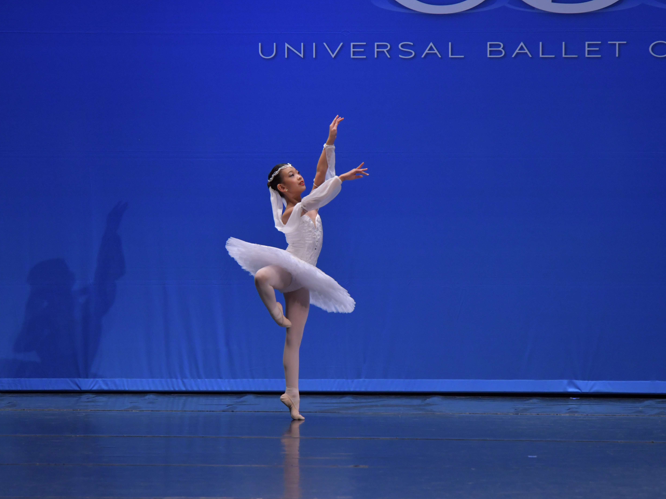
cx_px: 305
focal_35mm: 325
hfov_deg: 6.1
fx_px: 6253
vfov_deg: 4.6
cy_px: 250
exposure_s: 1/1250
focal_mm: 200
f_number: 4
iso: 1250
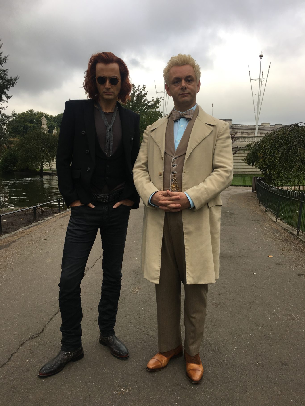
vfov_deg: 61.7
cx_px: 152
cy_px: 203
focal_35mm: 29
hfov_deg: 48.2
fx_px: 341
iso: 25
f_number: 2.2
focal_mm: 4.15
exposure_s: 1/239
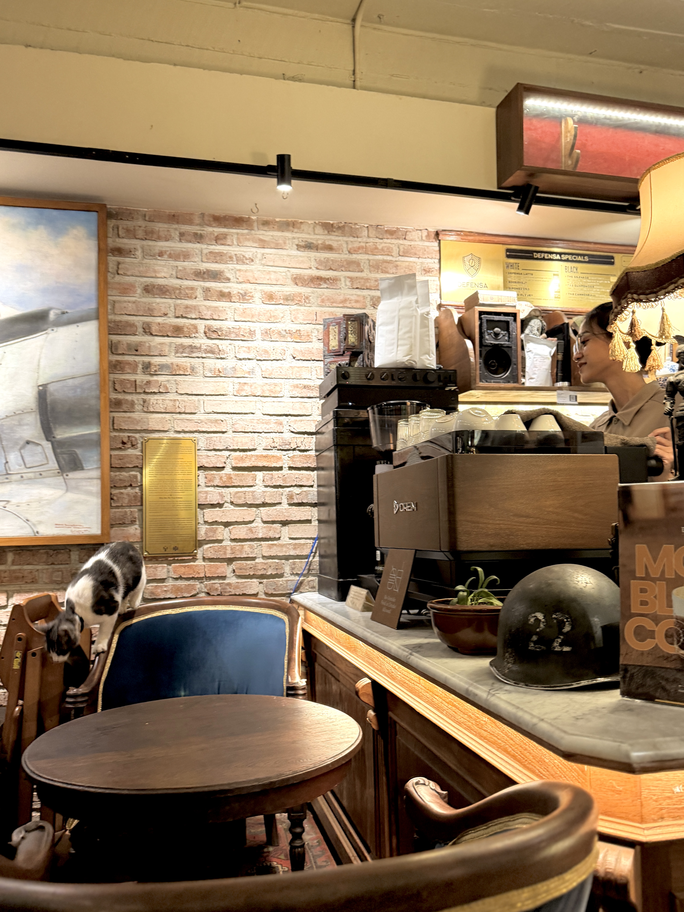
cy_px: 456
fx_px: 632
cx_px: 342
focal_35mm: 24
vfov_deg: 71.6
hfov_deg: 56.8
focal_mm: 6.76
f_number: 1.78
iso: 400
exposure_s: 1/50
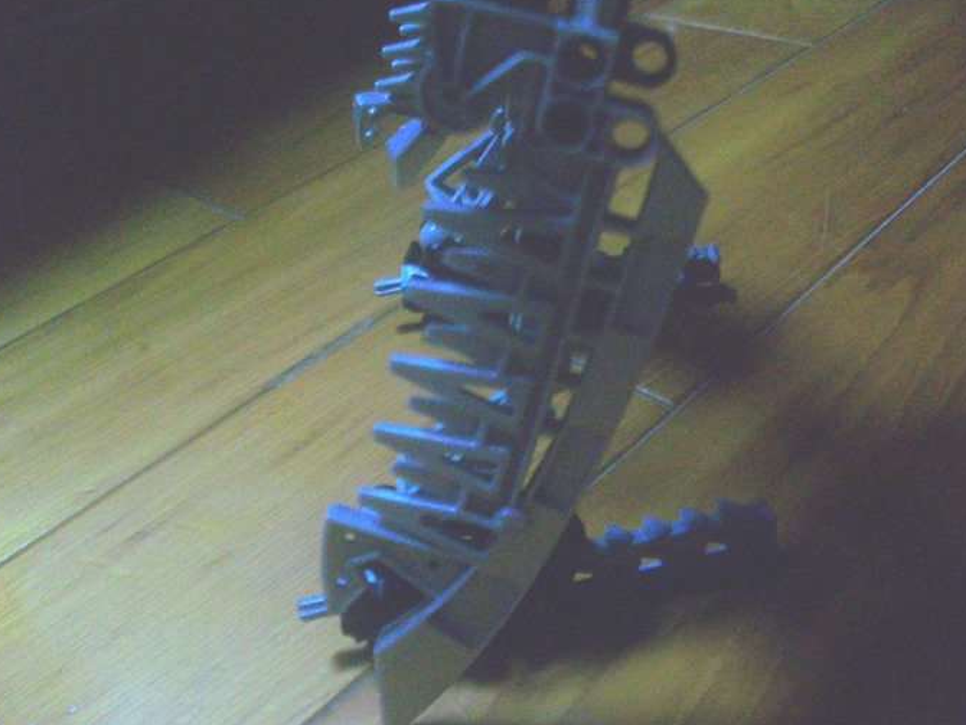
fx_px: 977
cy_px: 363
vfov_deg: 40.7
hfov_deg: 52.6
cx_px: 464
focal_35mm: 35
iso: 160
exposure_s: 1/8
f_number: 2.8
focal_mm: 5.7
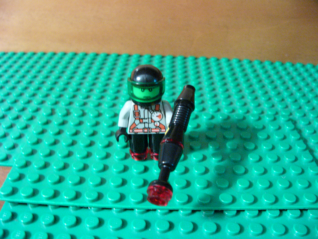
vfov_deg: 39.7
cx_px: 159
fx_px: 331
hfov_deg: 51.4
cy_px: 120
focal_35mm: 36
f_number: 2.8
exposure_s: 1/4
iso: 200
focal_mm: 6
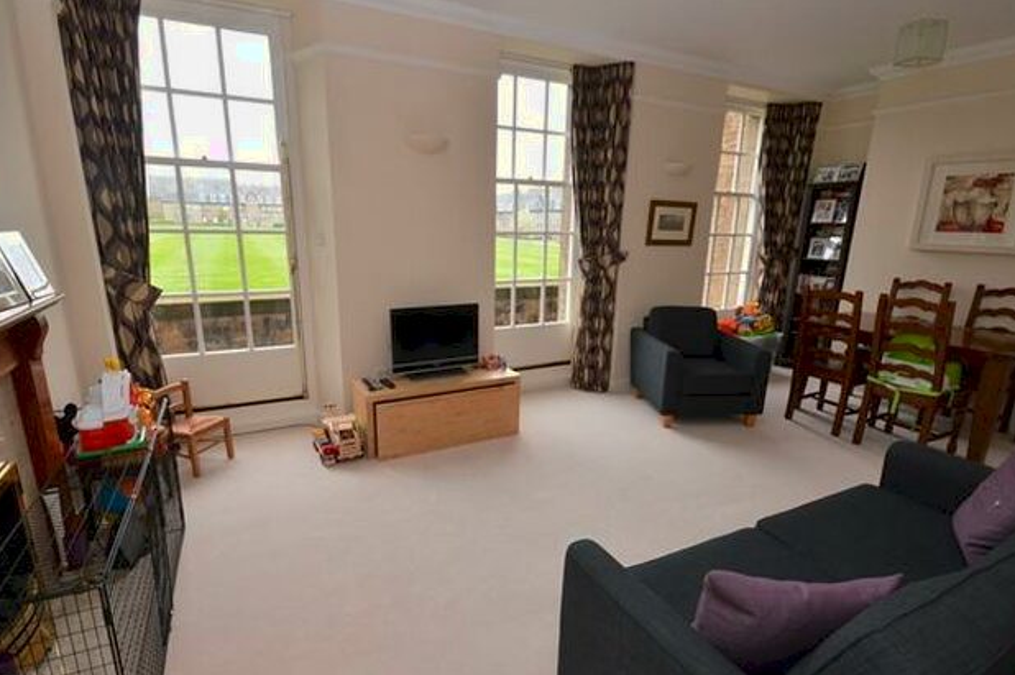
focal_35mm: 17
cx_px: 496
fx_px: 479
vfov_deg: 70.3
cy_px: 353
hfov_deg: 93.3
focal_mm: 10
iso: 800
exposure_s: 1/80
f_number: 11
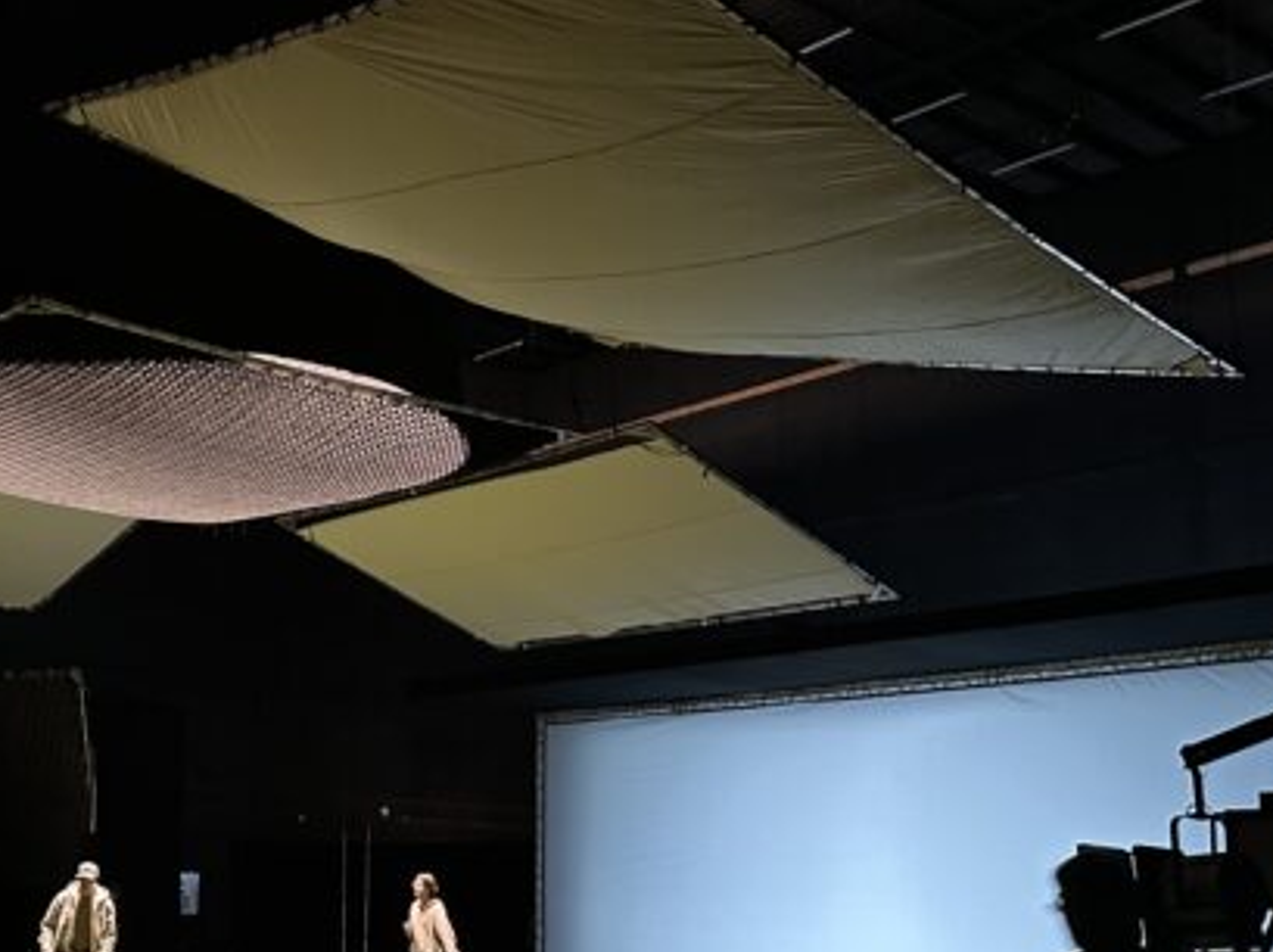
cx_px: 274
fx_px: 1727
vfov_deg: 30.5
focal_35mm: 47
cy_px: 678
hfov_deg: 39.1
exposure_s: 1/30
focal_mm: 6.86
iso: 1250
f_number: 1.78
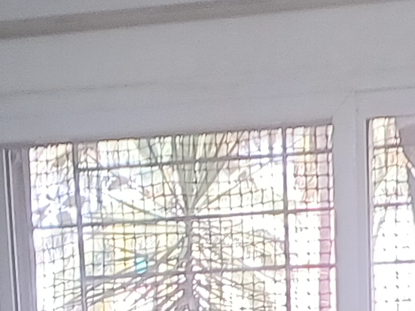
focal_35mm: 167
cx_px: 252
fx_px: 2002
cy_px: 967
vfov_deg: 7.6
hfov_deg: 11.8
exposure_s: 1/50
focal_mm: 5.06
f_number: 1.8
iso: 100
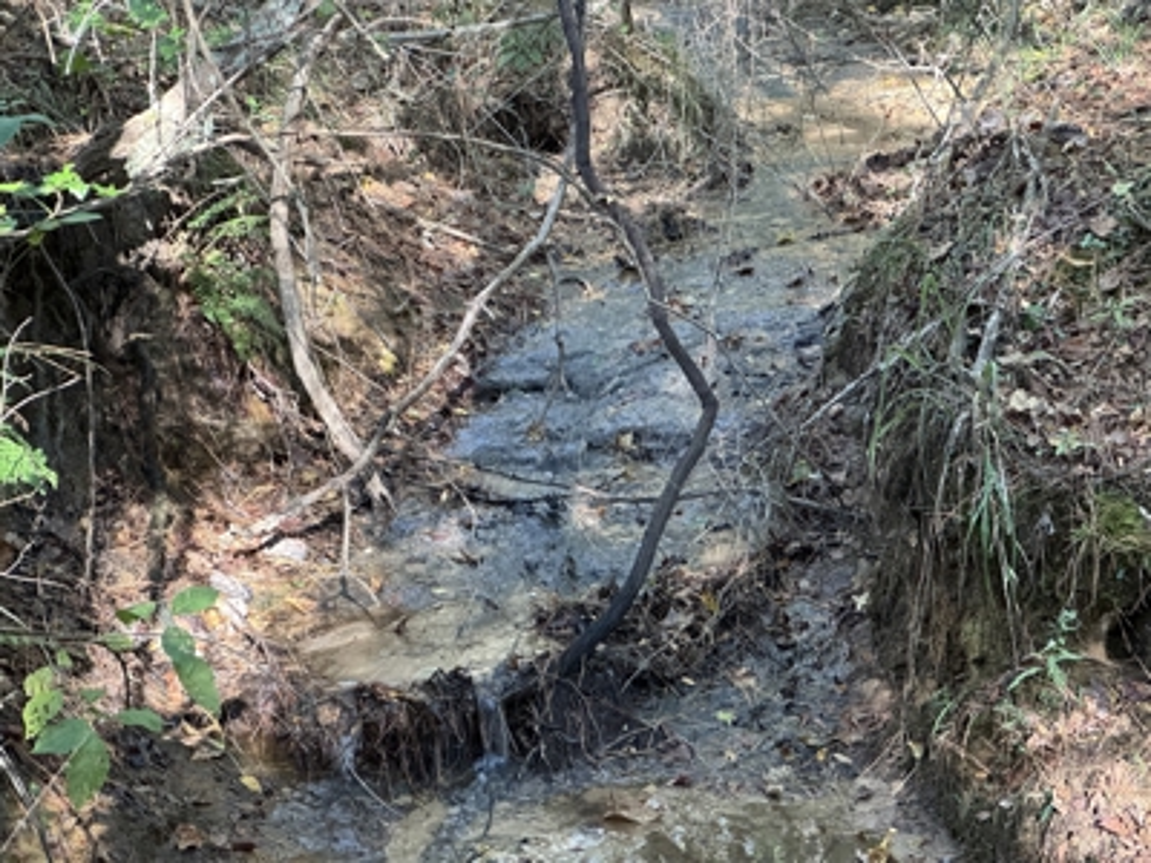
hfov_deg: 25.3
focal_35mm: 77
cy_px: 432
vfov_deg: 19.1
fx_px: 2560
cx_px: 576
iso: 500
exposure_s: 1/60
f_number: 2.8
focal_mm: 9
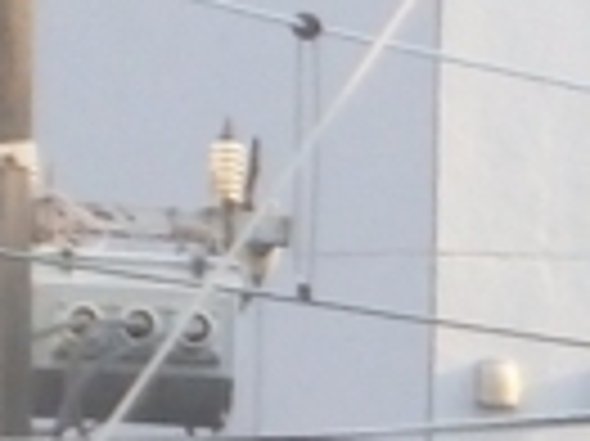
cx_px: 1919
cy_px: 1552
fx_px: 44240
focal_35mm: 2598
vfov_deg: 0.6
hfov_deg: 0.8
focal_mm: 59.3
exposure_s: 1/250
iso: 400
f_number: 6.7
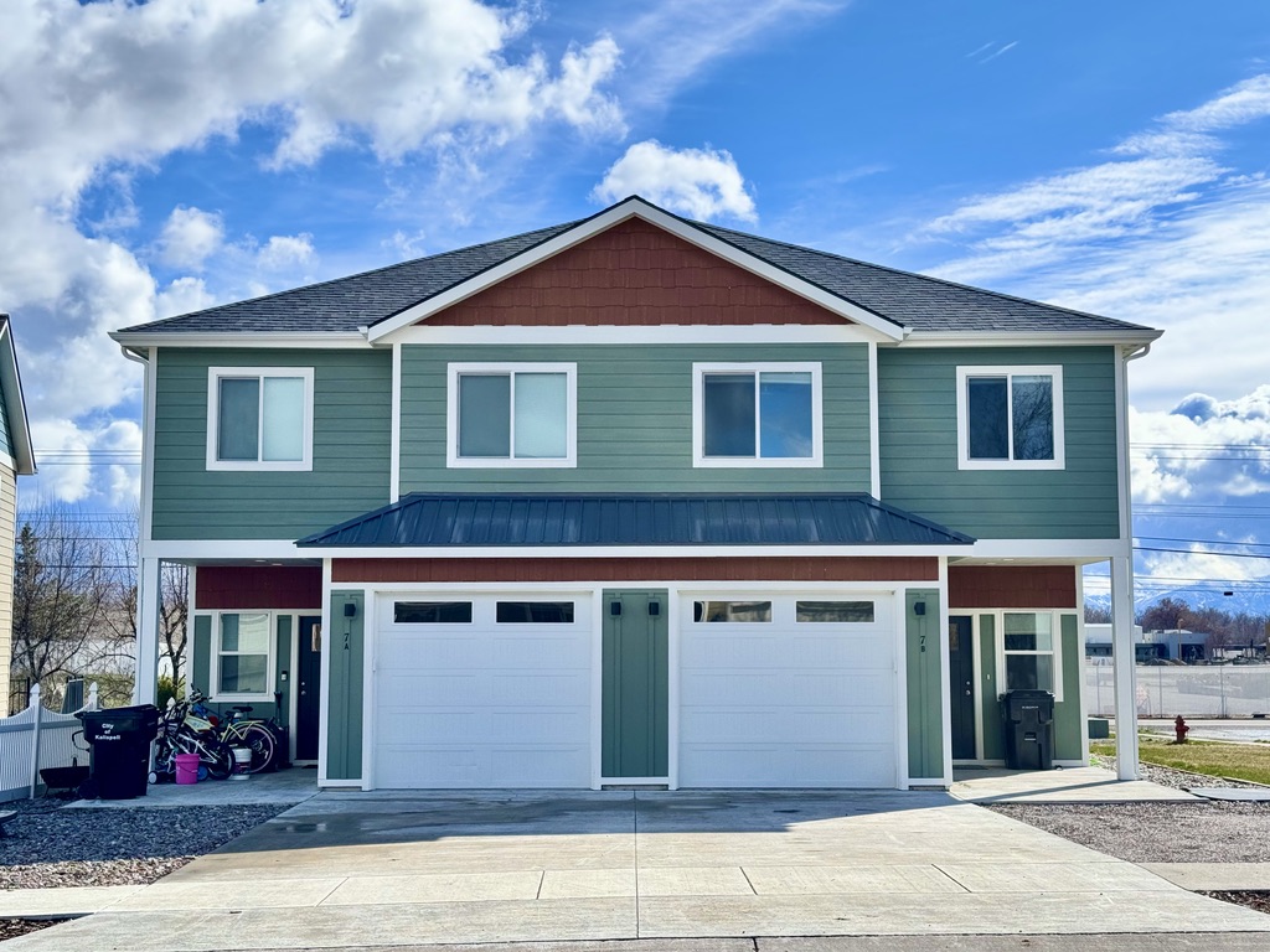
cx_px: 635
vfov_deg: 30.3
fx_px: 1761
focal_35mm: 48
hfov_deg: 39.7
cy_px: 476
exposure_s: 1/2959
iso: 64
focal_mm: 6.76
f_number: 1.78
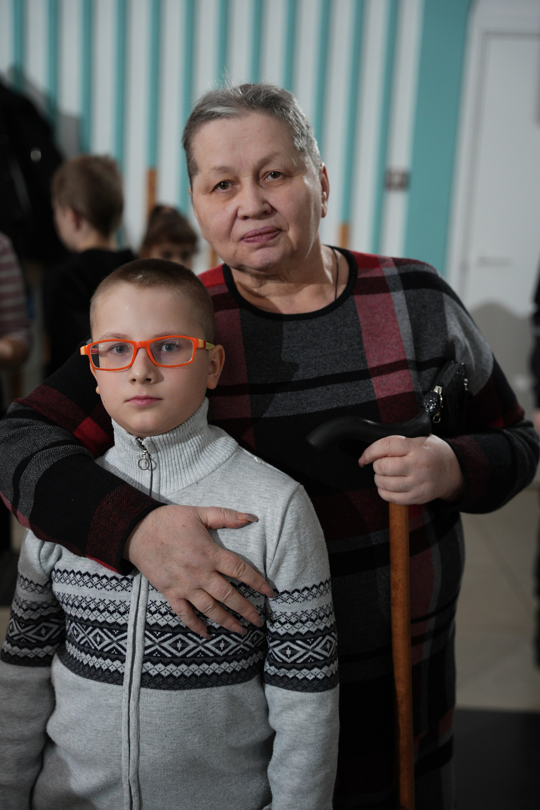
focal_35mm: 55
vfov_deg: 36.2
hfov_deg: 24.6
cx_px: 270
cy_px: 405
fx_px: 1240
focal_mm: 55.1
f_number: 2.8
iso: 1250
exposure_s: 1/160
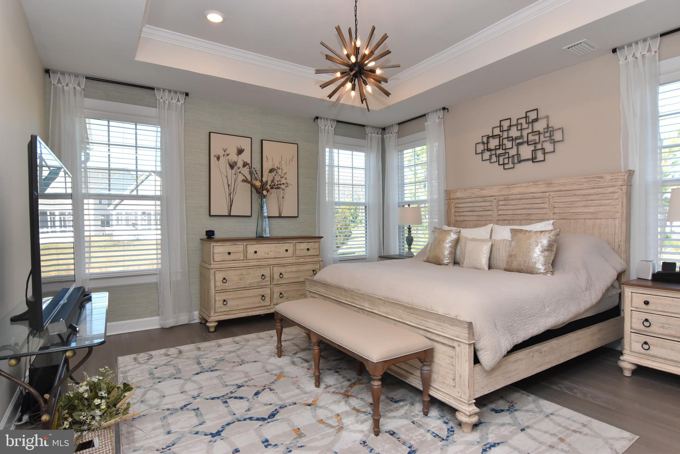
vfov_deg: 67.5
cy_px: 227
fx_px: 340
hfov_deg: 90.0
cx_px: 340
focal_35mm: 18
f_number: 10
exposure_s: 1/125
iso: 800
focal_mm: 12
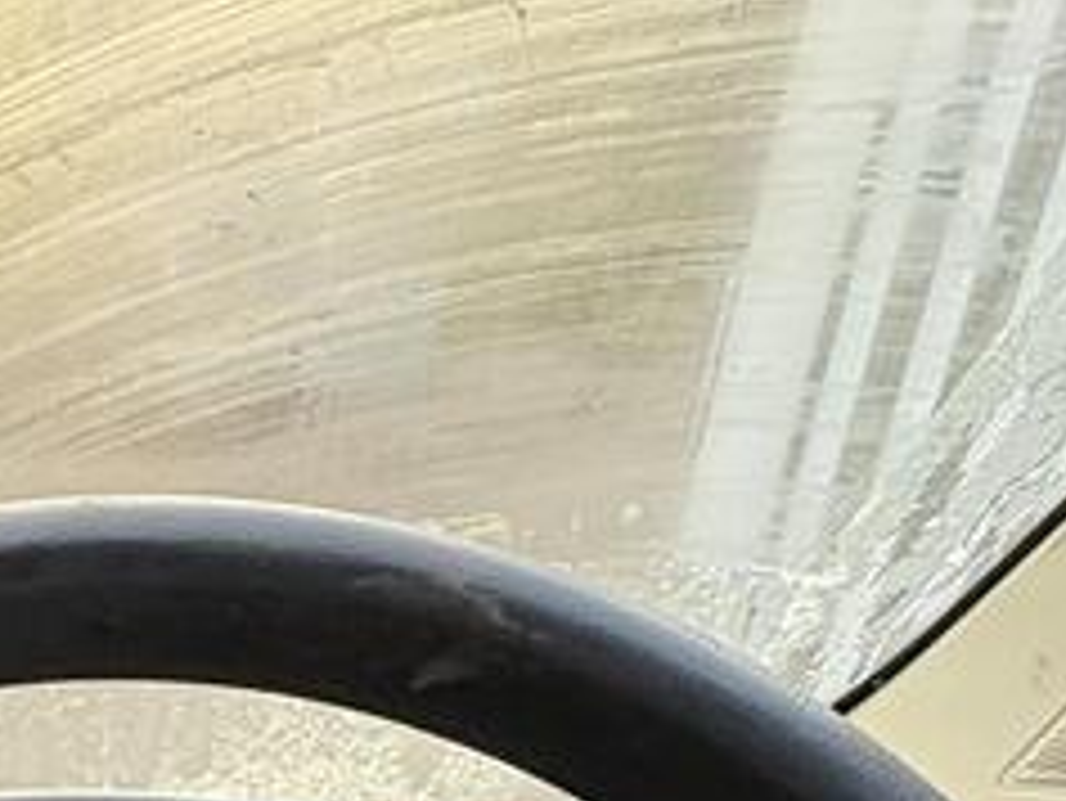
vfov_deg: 21.7
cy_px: 1287
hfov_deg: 30.1
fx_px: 1633
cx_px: -256
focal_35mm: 53
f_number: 2.2
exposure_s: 1/89
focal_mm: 2.22
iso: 200
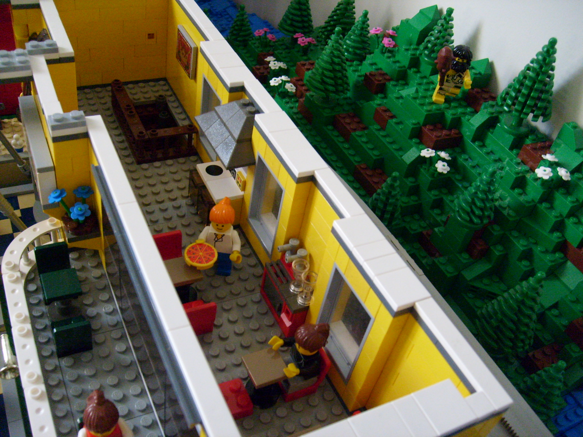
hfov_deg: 52.6
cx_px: 292
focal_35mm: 35
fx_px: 589
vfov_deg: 40.7
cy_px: 218
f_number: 2.8
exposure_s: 1/30
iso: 200
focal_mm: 5.8
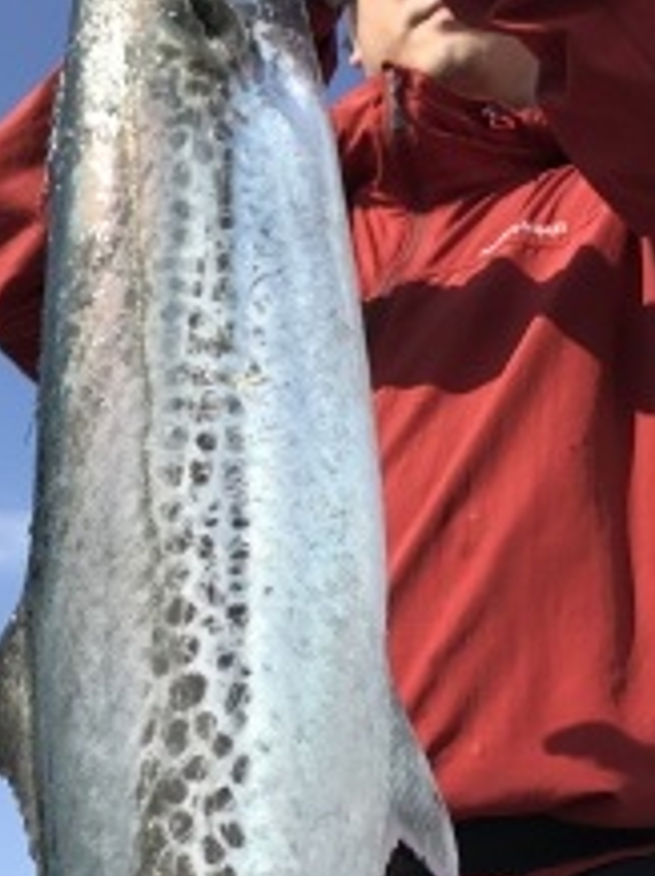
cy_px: 438
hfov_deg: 23.2
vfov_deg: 30.8
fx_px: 1593
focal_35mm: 63
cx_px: 303
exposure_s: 1/2083
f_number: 1.8
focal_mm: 3.99
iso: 20
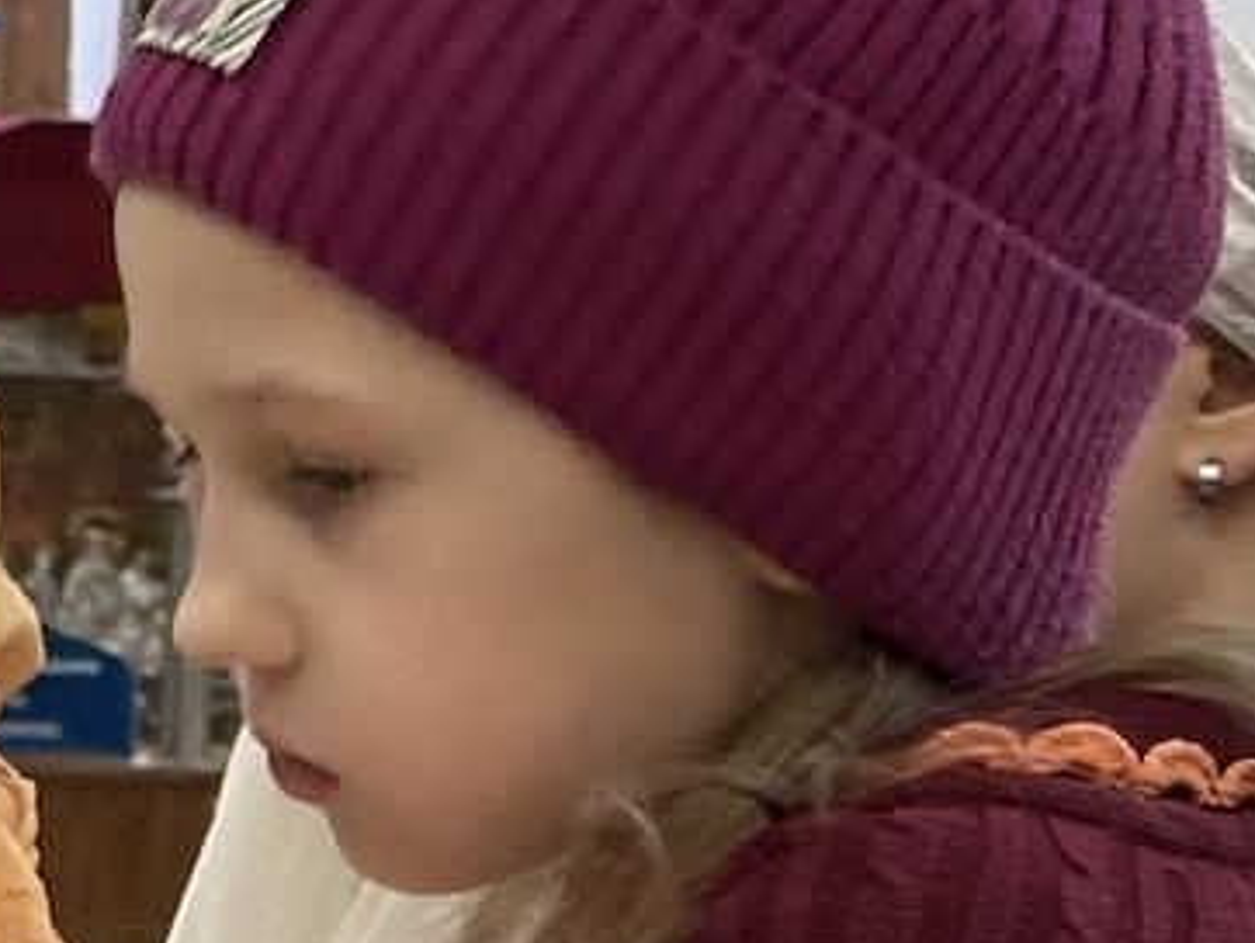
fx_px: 9614
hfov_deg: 6.9
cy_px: 423
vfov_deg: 5.6
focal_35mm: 265
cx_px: -2184
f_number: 1.78
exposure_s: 1/33
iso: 200
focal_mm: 6.86
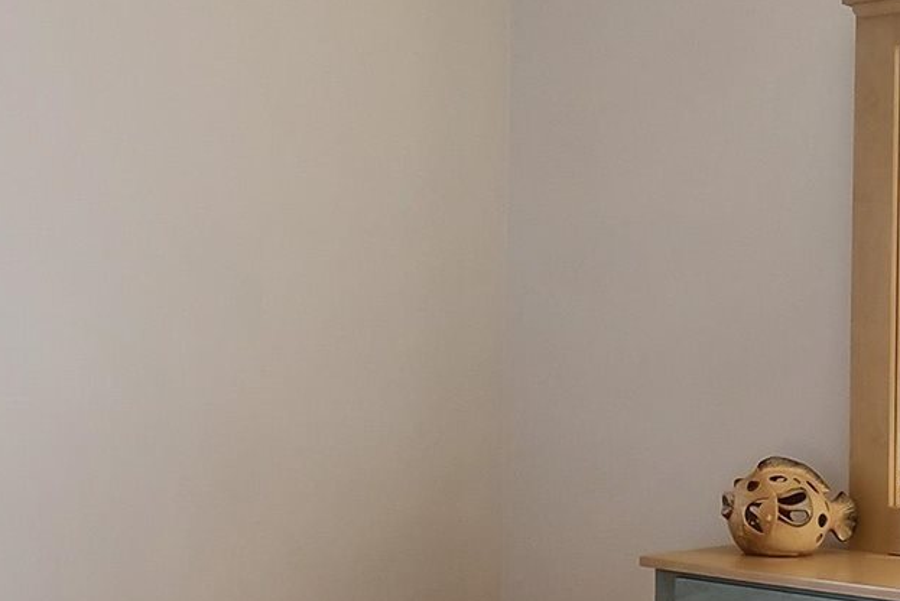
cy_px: 320
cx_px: 514
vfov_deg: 19.8
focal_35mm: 69
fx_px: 1726
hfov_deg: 29.2
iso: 640
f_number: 8
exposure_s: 1/6
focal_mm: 14
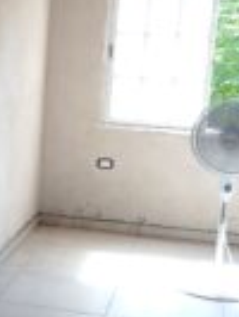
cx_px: -67
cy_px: 186
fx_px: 717
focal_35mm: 78
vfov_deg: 25.0
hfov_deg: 17.8
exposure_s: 1/50
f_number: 1.8
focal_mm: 3.98
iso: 64
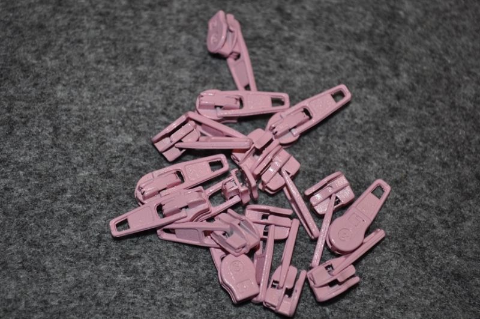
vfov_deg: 18.1
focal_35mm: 75
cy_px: 160
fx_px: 999
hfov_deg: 27.0
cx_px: 240
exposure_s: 1/60
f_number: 5.6
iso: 200
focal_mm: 50
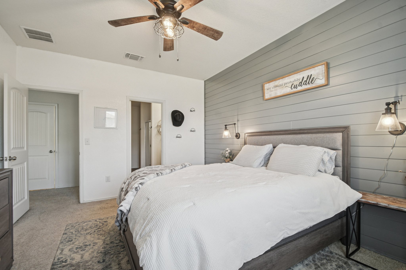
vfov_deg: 77.3
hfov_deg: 100.4
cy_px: 135
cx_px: 203
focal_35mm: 15
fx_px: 169
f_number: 8
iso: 400
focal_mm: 10
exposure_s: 1/13
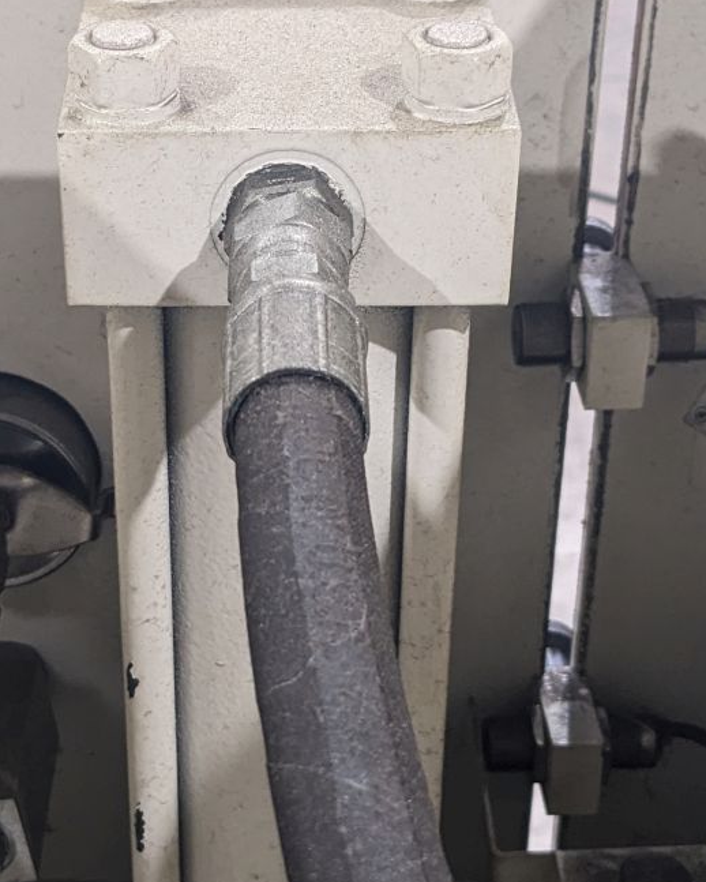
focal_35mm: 76
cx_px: 298
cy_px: 474
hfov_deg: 20.2
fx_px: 1984
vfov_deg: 25.1
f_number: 1.73
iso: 177
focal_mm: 4.38
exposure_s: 1/60
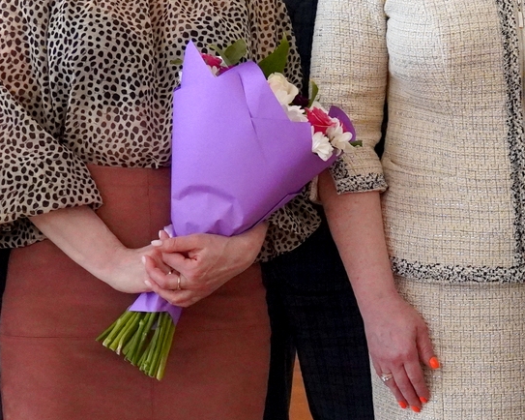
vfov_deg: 11.4
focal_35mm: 135
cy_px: 126
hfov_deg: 13.9
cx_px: 625
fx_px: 2097
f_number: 4
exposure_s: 1/160
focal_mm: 26
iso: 4000
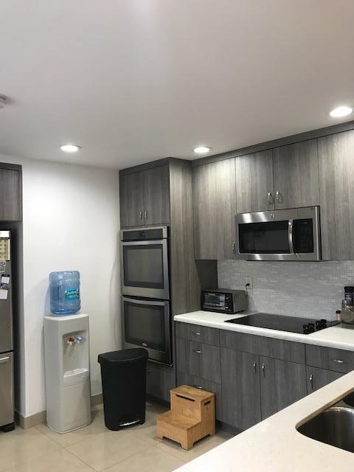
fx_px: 382
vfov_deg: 63.4
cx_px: 177
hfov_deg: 49.7
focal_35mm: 28
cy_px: 236
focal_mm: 3.99
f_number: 1.8
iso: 40
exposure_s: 1/24
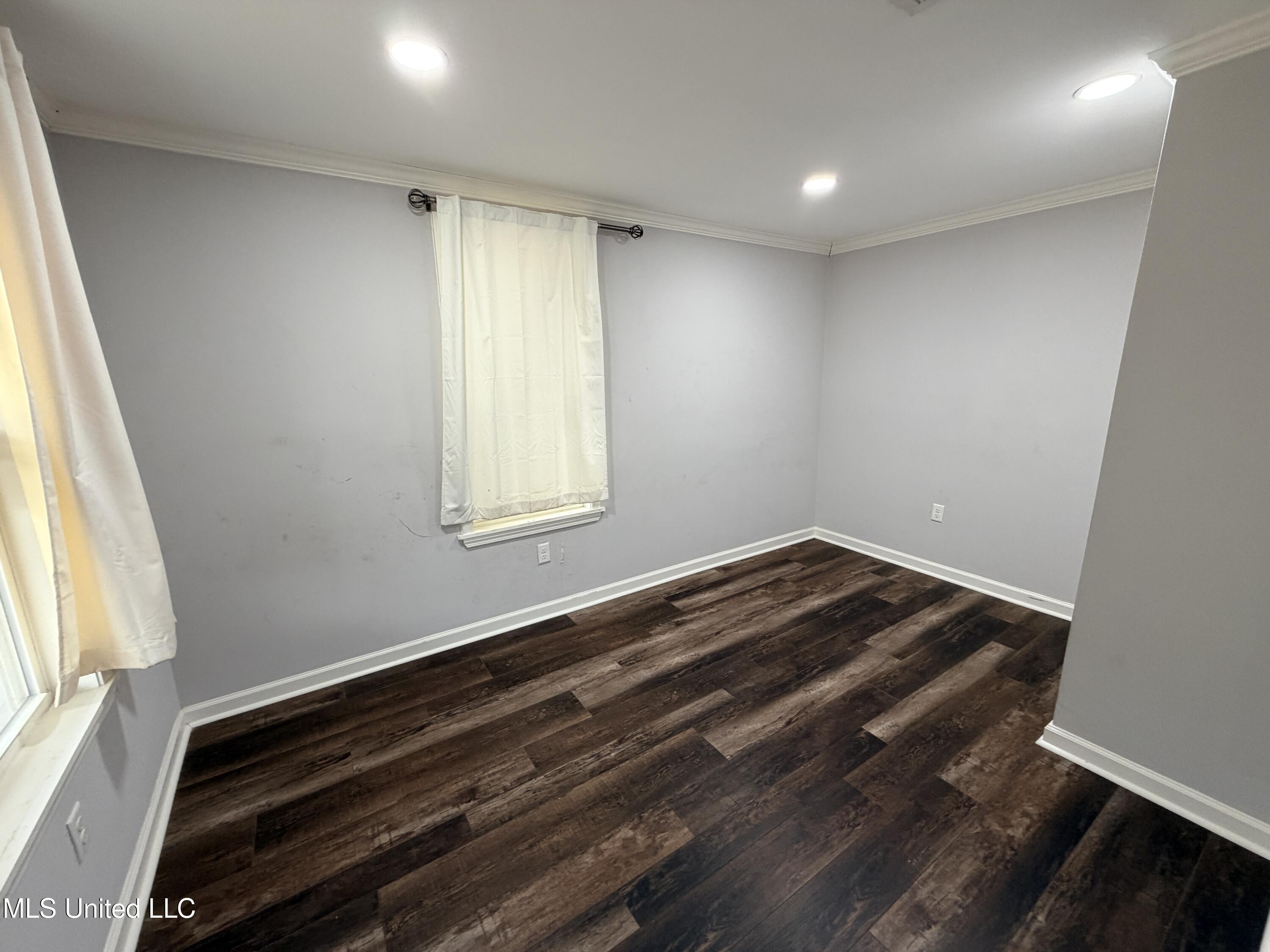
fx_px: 514
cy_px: 476
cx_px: 635
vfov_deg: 85.7
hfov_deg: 102.1
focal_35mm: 14
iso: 200
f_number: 2.2
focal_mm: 2.22
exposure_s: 1/60
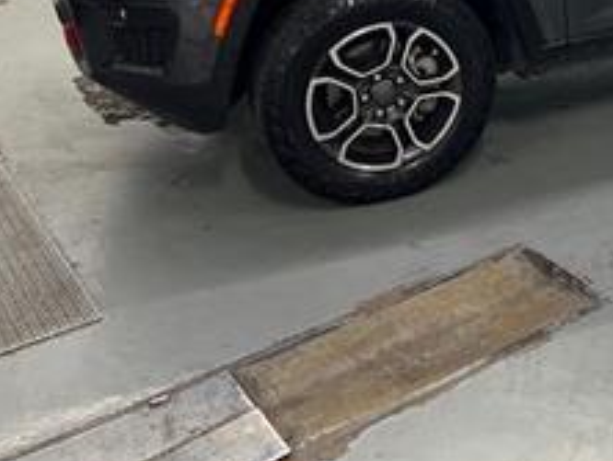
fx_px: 1046
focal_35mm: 59
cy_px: -36
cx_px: 668
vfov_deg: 23.5
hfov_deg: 29.6
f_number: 1.5
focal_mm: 5.7
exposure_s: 1/60
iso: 125
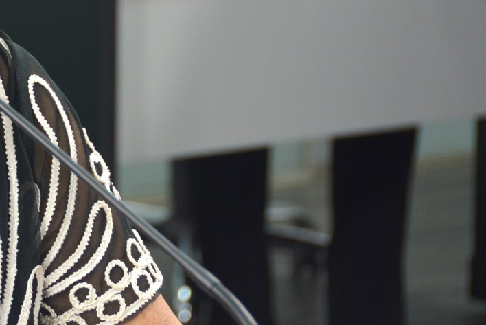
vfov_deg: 4.2
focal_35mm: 325
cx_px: -38
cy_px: 34
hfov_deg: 6.3
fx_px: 4392
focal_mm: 95
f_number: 5.3
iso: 640
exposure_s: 1/60
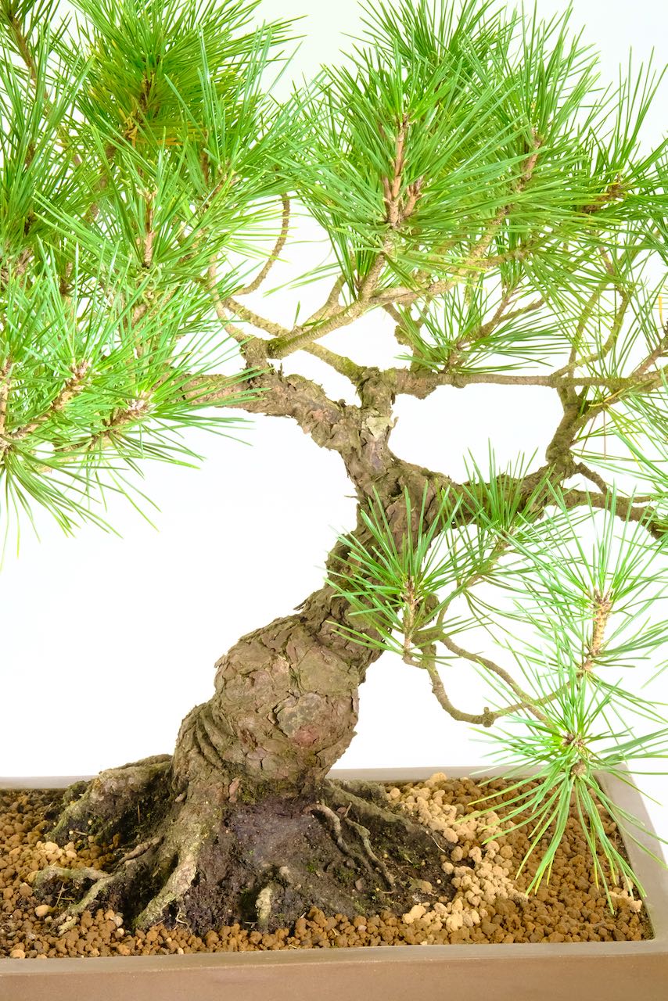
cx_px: 334
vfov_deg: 13.7
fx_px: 4172
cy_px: 500
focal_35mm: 150
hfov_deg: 9.2
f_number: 18
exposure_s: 1/30
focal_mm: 99.8
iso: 2500
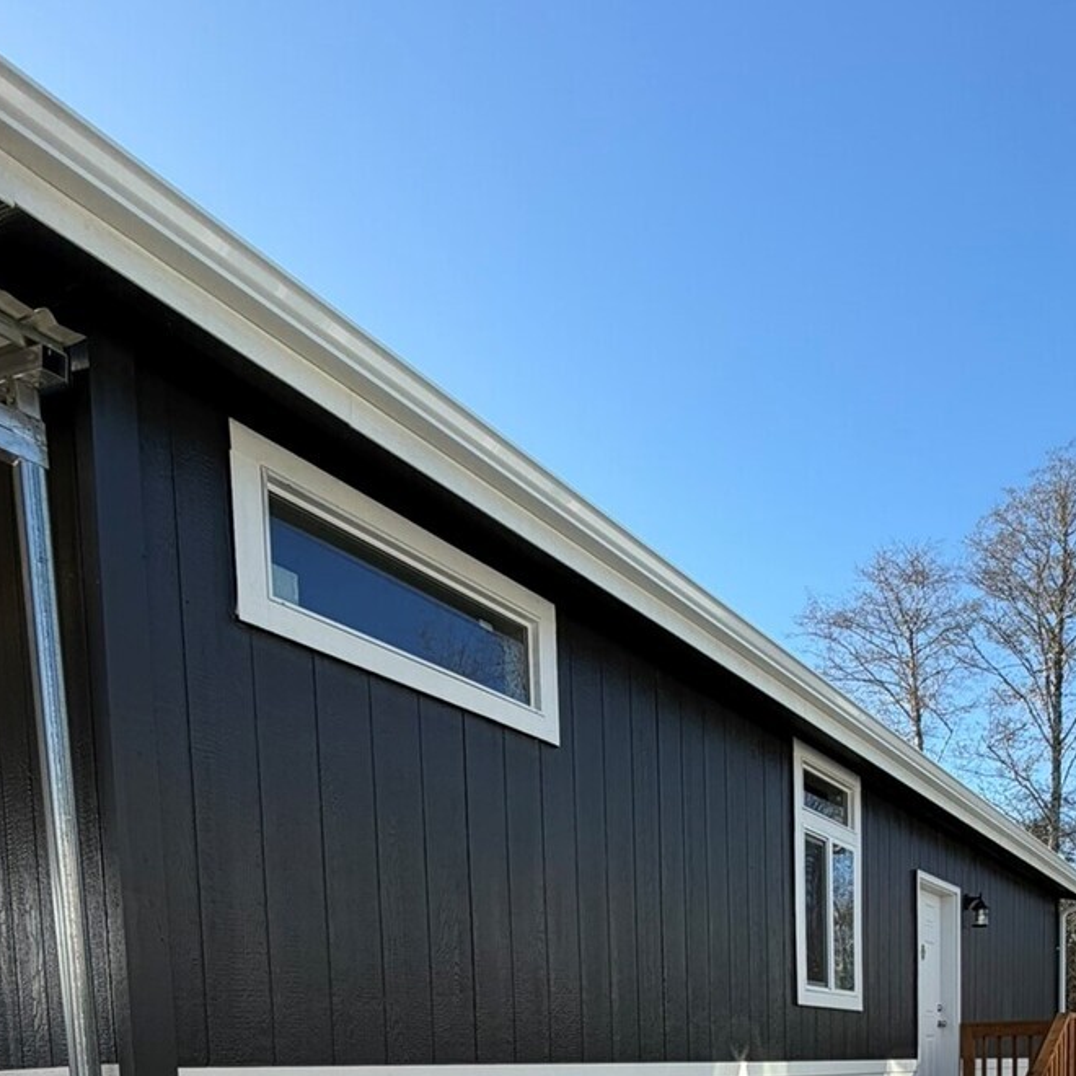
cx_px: 730
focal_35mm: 27
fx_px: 950
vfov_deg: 46.2
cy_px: 1144
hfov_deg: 57.6
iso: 40
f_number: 2.2
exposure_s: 1/510
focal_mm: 2.22
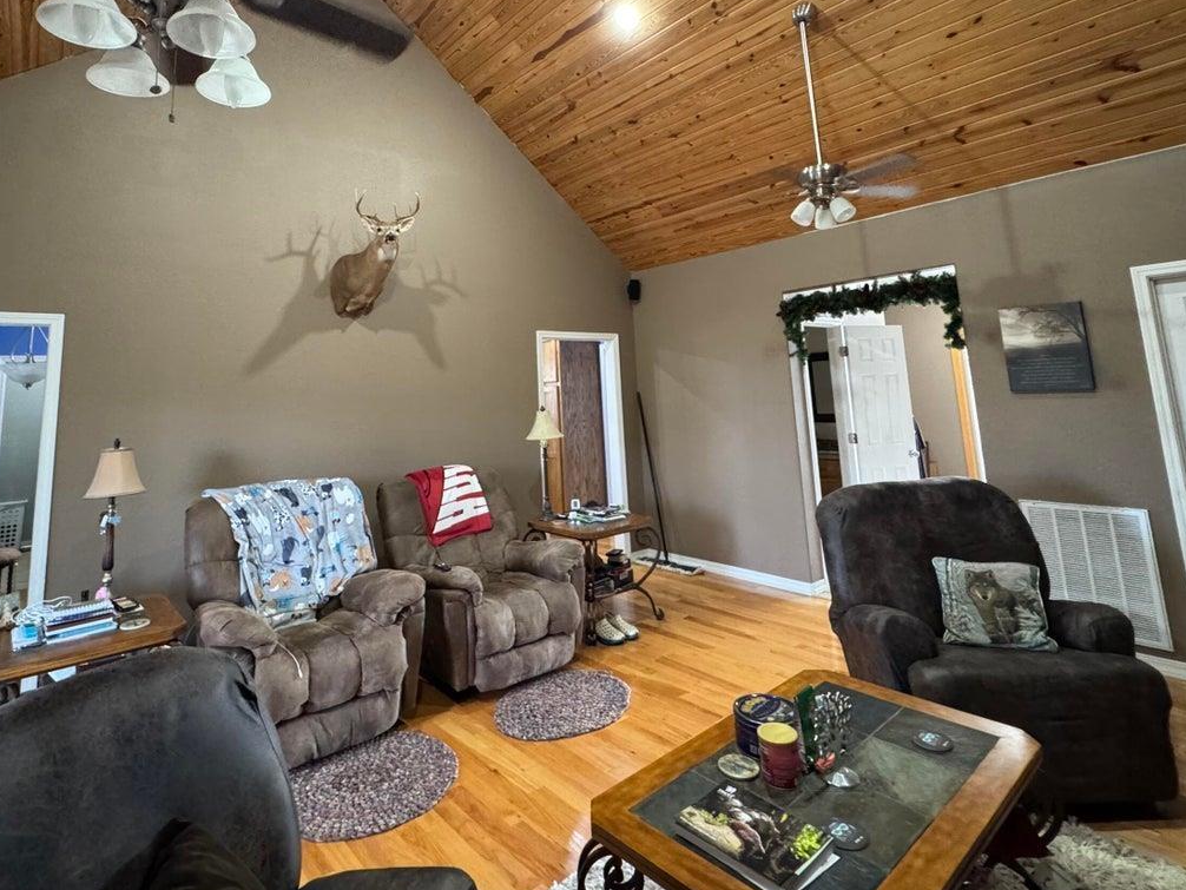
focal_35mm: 19
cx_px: 541
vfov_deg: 66.8
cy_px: 296
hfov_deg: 84.4
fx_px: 651
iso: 800
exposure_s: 1/60
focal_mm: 2.22
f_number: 2.2
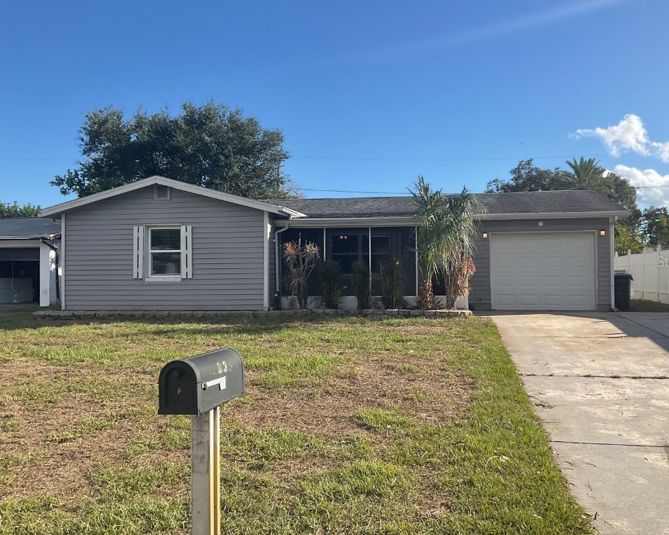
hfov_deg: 57.1
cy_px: 261
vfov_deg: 47.1
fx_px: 614
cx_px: 358
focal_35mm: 31
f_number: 1.8
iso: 16
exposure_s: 1/1848
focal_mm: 3
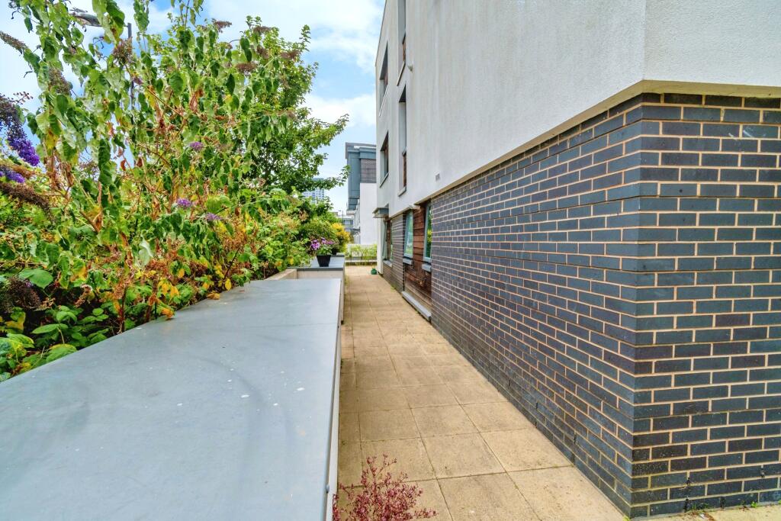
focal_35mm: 15
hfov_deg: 100.4
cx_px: 390
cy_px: 260
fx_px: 325
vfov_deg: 77.3
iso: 400
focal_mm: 10
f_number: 7.1
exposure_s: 1/1250
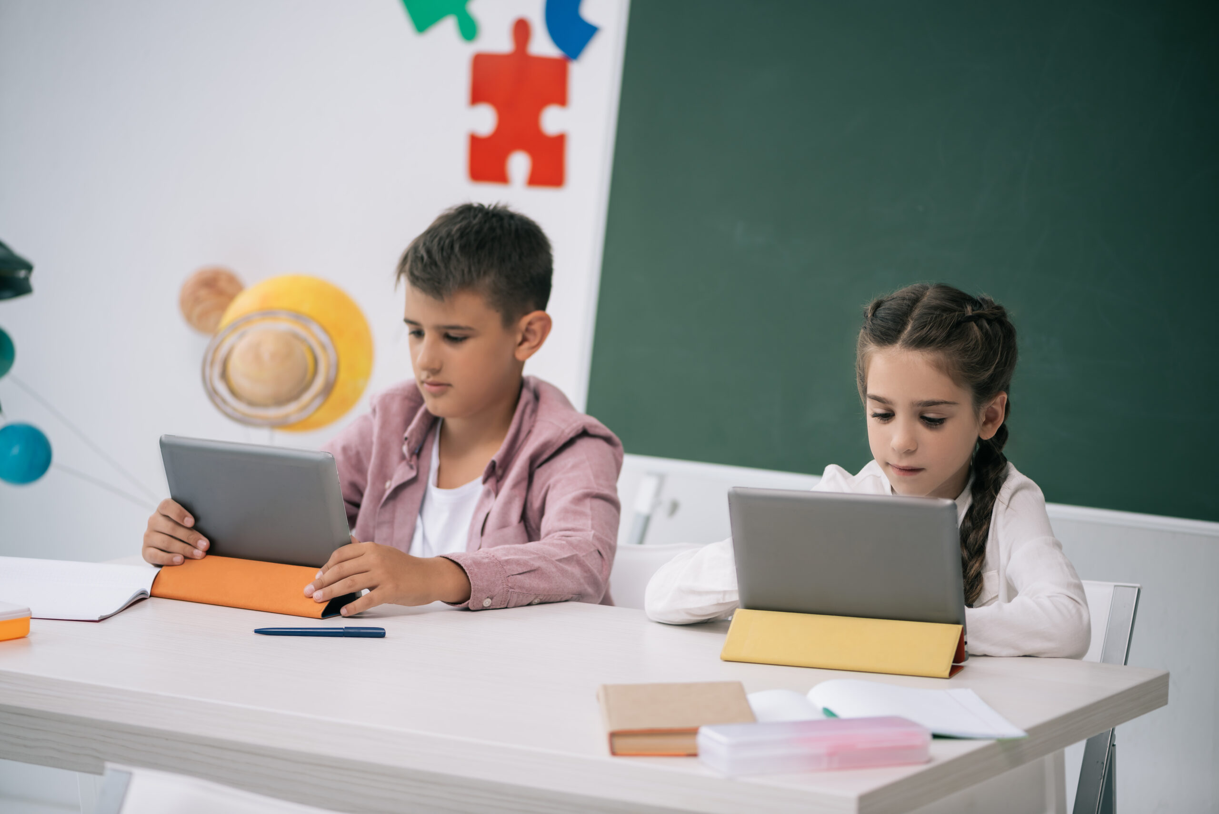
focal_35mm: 105
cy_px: 407
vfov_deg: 13.1
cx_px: 610
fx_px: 3557
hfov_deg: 19.4
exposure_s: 1/160
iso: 125
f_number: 2.8
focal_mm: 105
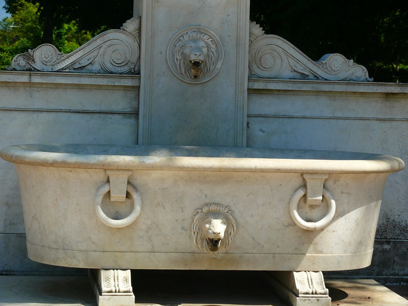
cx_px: 203
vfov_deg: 13.3
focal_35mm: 111
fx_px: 1308
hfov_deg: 17.7
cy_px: 153
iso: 100
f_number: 4.5
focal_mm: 23.3
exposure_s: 1/200
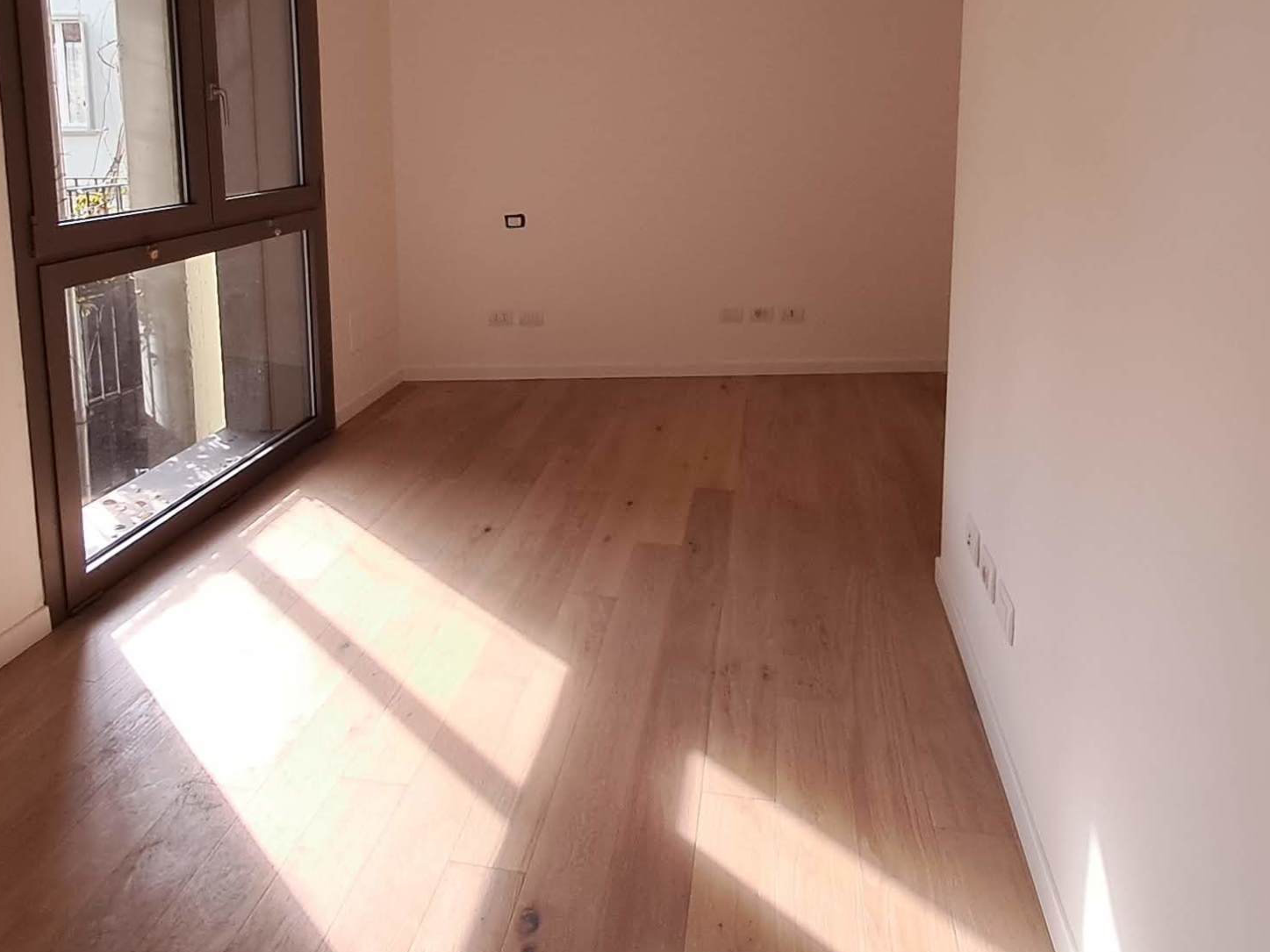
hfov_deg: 73.9
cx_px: 626
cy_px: 235
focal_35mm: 23
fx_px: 844
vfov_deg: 55.9
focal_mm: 1.13
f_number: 2.2
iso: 50
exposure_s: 1/104
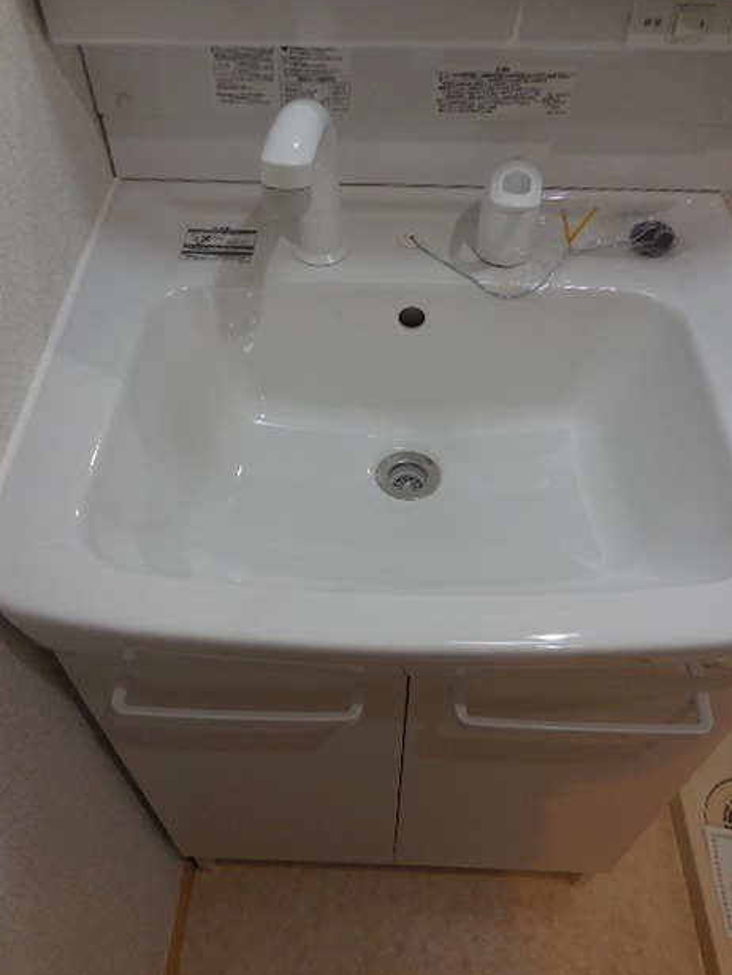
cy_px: 501
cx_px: 368
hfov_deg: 53.1
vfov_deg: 67.3
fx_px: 732
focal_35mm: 26
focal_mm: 4.5
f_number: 3.3
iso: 125
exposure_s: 1/40
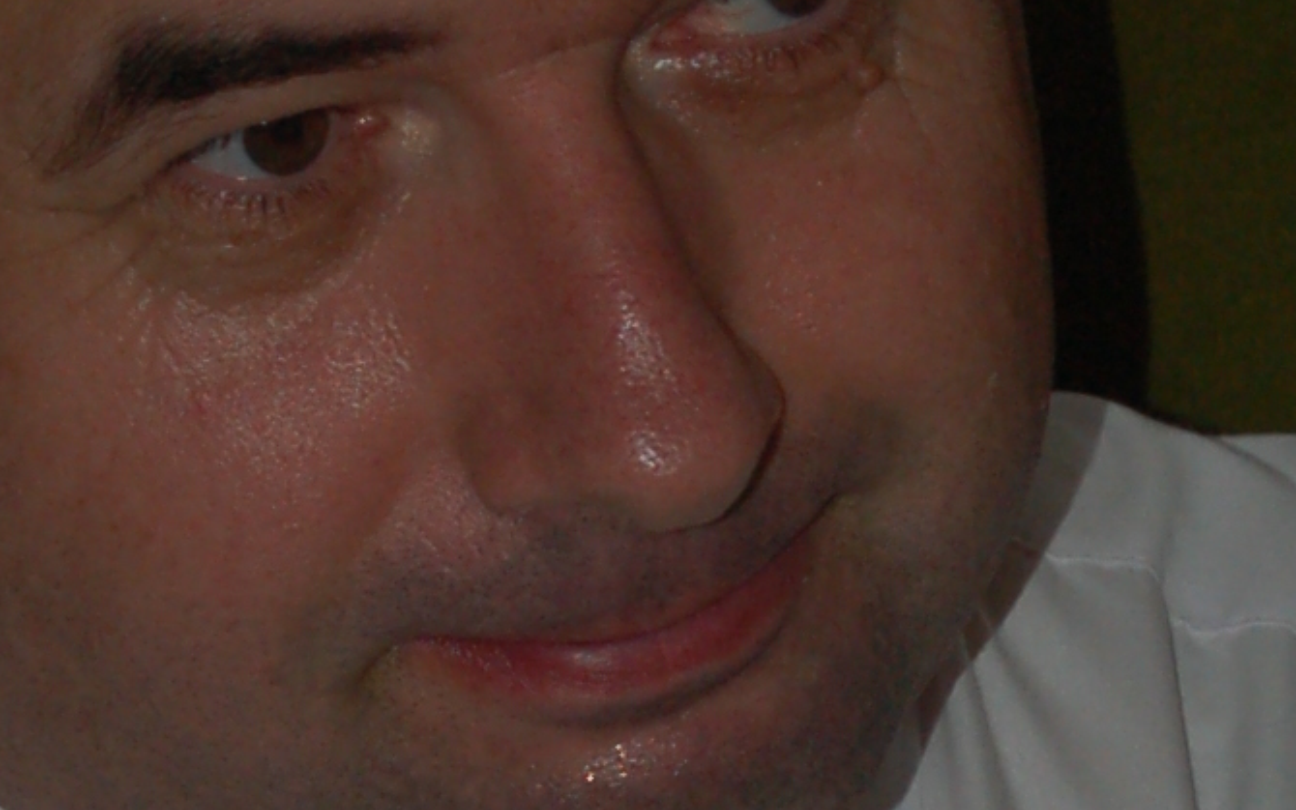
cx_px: 1064
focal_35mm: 377
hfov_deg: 5.6
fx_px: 13328
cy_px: 1630
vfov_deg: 3.5
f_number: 5.6
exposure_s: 1/60
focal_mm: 55
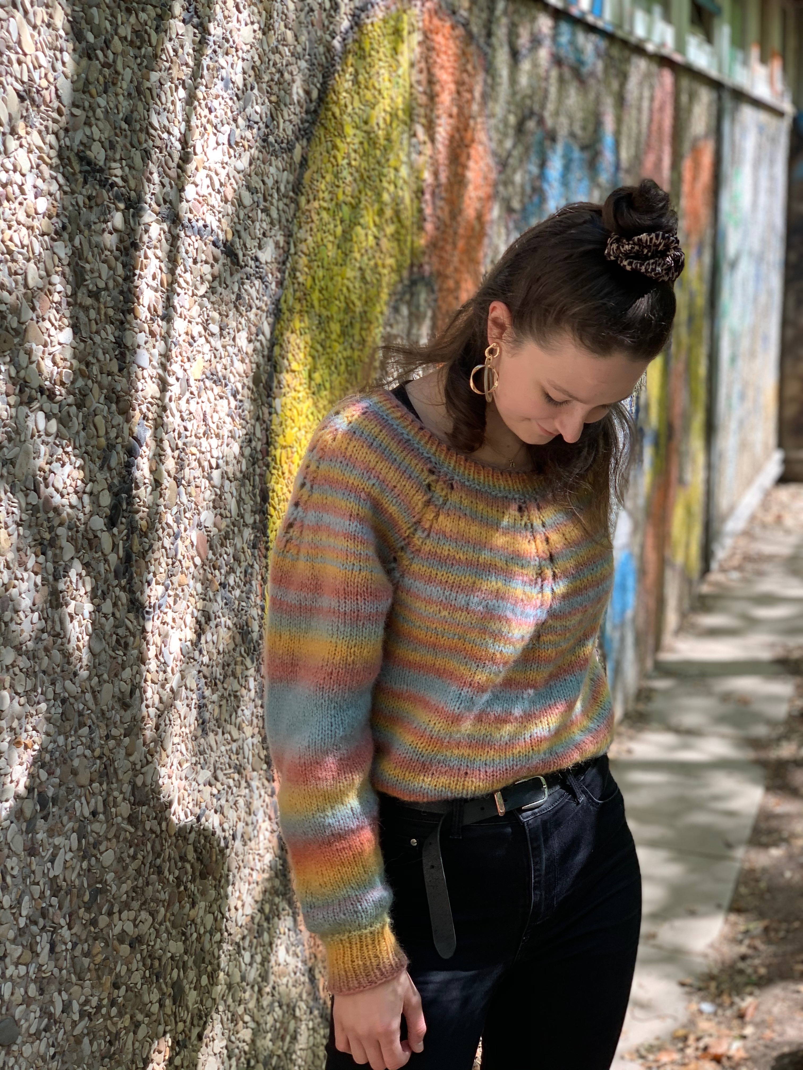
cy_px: 535
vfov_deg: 36.8
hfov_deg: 28.0
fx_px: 1608
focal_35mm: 52
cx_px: 402
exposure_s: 1/122
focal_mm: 6
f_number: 2.4
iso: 20
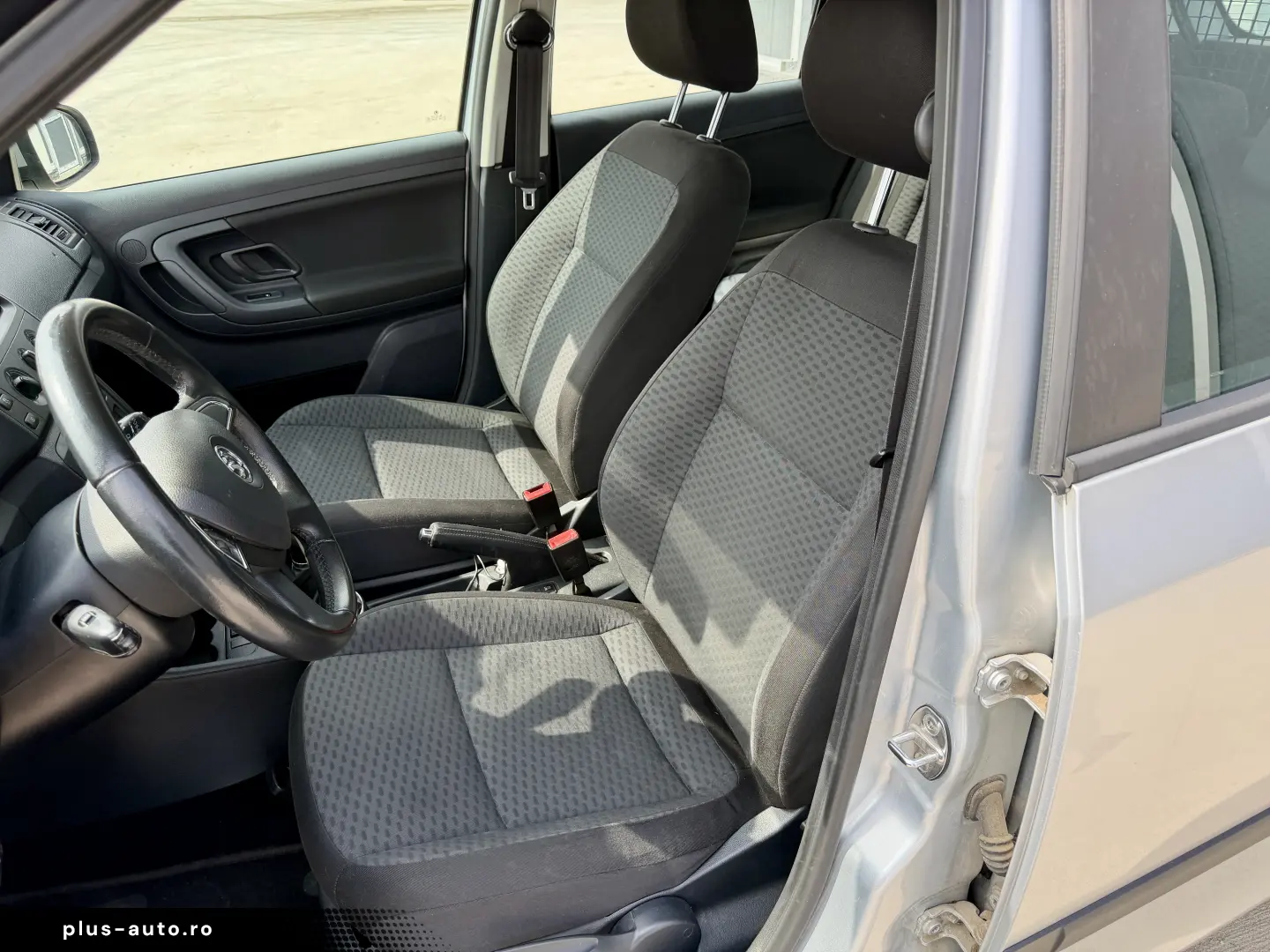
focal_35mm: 24
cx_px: 635
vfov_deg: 56.8
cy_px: 476
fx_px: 881
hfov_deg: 71.6
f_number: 1.78
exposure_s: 1/765
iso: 100
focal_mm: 6.76
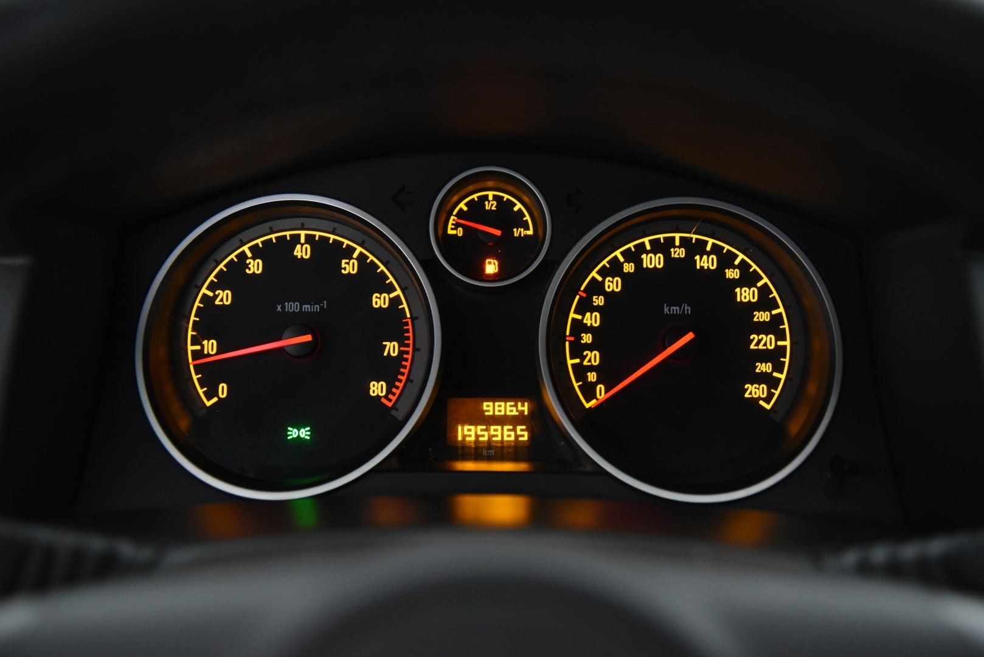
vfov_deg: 28.1
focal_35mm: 48
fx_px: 1312
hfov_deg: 41.1
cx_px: 492
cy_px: 328
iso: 4000
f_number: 4
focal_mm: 48
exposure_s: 1/40
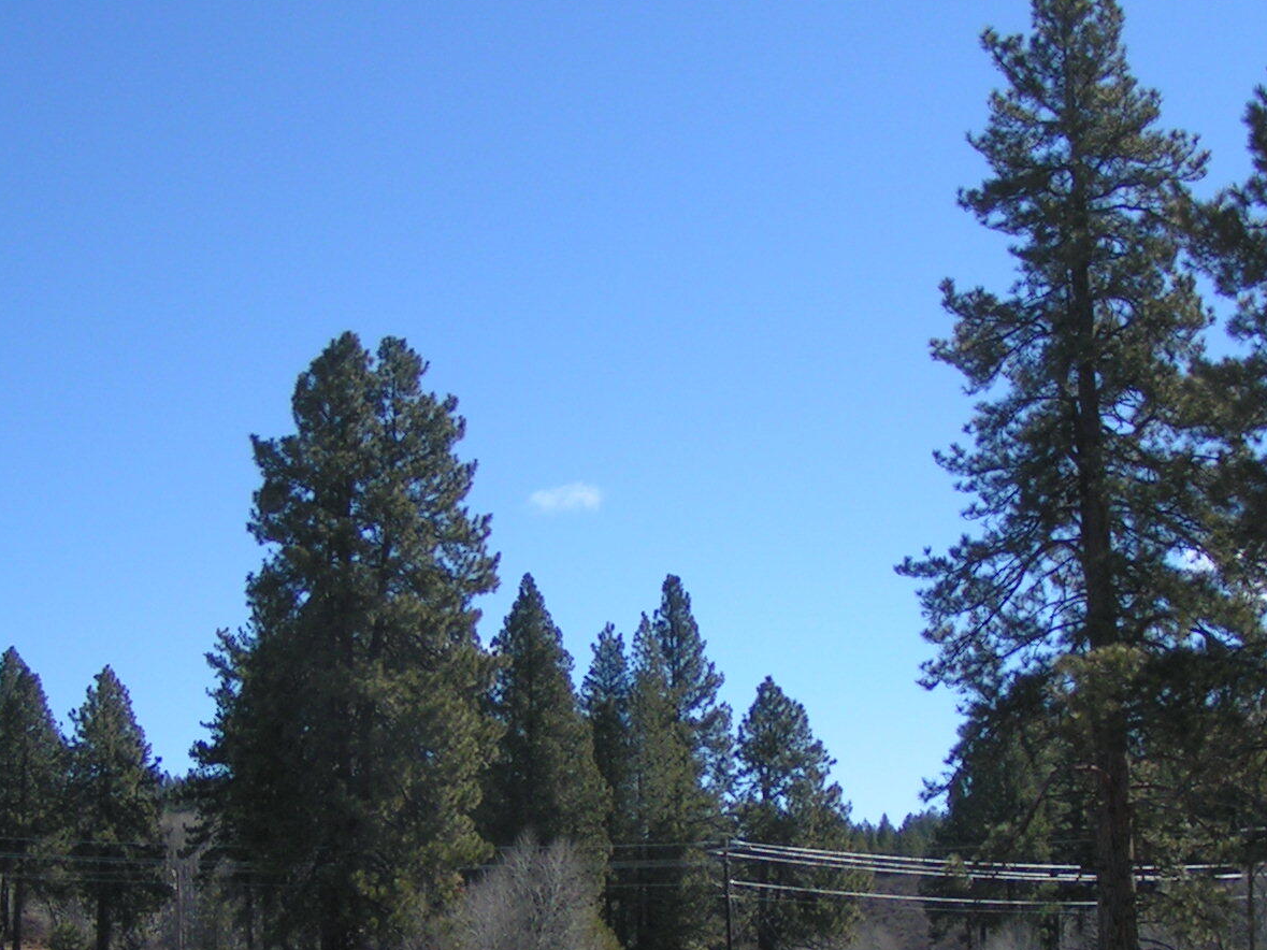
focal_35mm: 66
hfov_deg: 29.4
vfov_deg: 22.0
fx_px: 2415
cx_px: 615
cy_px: 715
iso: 50
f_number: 2.8
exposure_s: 1/800
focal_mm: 5.8
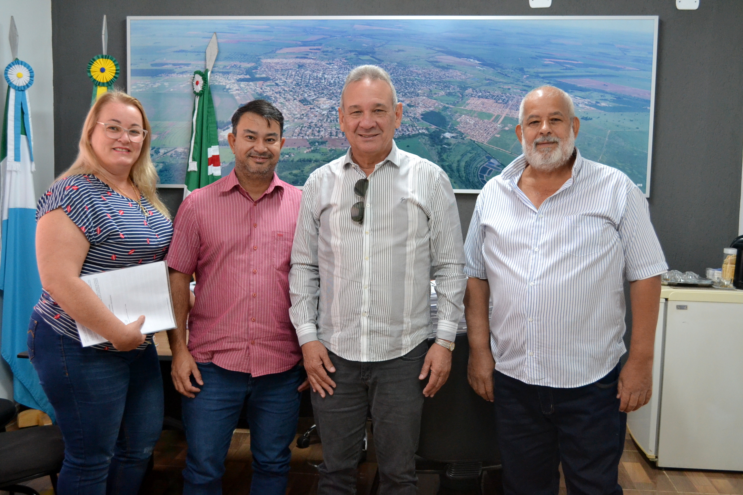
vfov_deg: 34.2
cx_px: 372
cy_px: 248
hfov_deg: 49.6
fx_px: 805
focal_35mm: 39
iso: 1600
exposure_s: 1/50
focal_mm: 26
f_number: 4.2
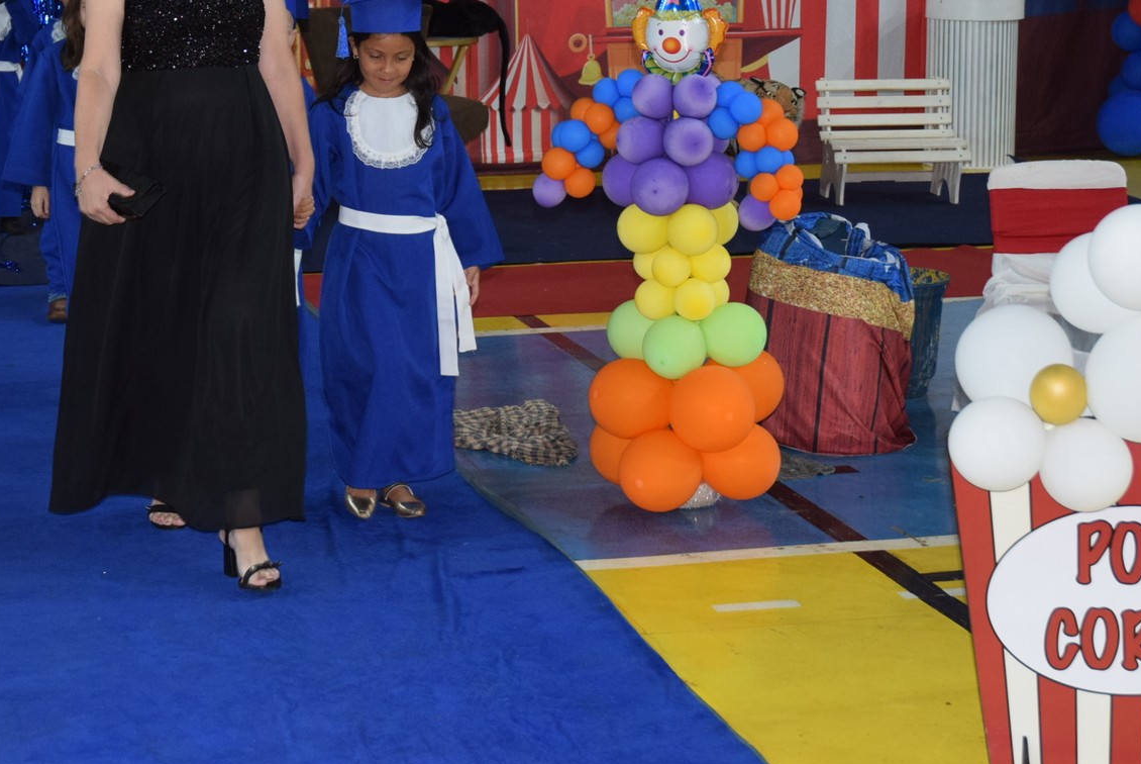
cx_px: 378
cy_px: 186
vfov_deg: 16.8
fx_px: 2570
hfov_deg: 24.9
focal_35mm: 81
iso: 1100
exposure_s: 1/60
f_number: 4
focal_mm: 34
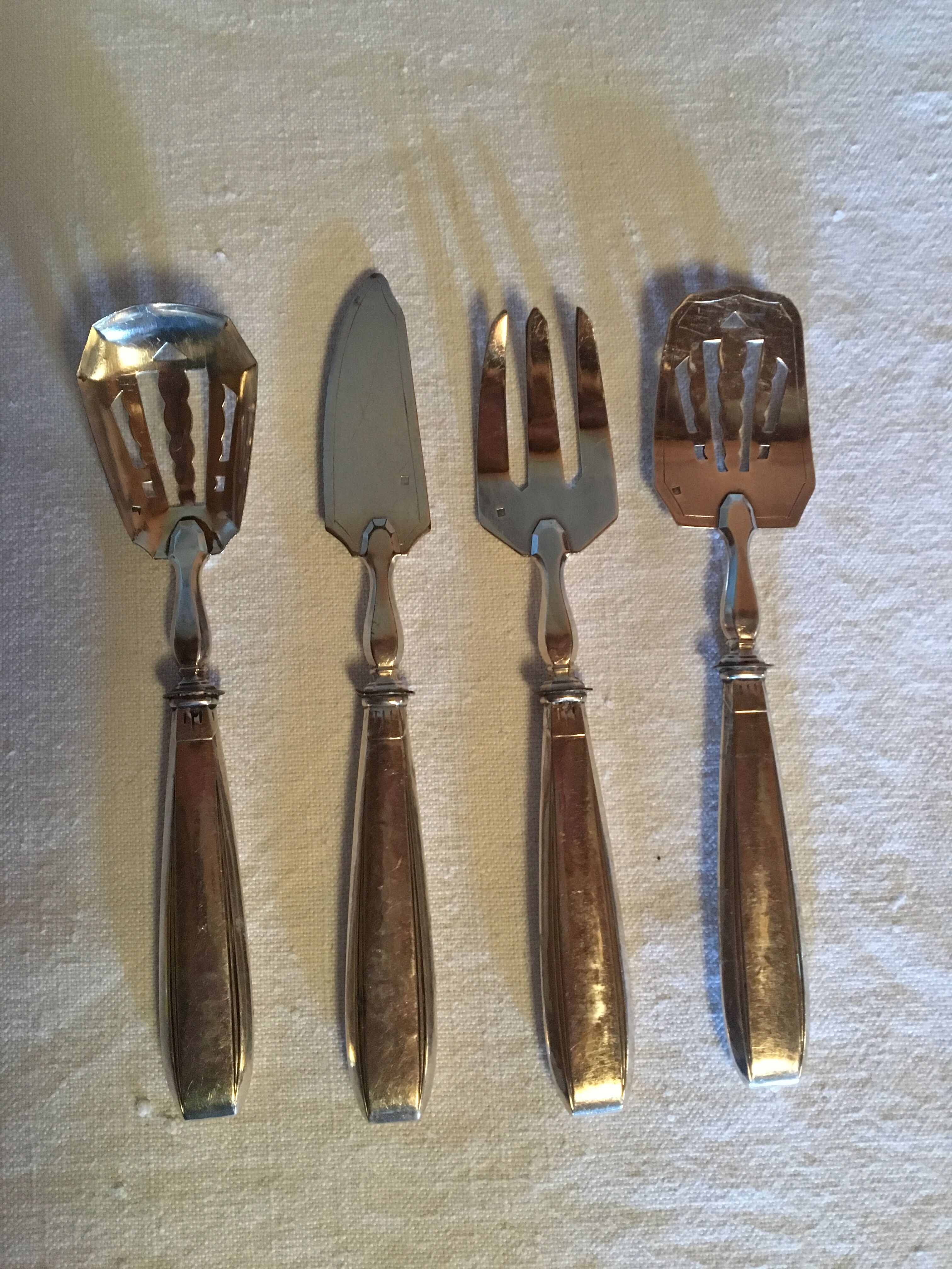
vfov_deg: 61.7
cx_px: 476
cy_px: 634
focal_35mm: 29
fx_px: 1063
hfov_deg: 48.2
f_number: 2.2
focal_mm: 4.15
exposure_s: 1/17
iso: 250
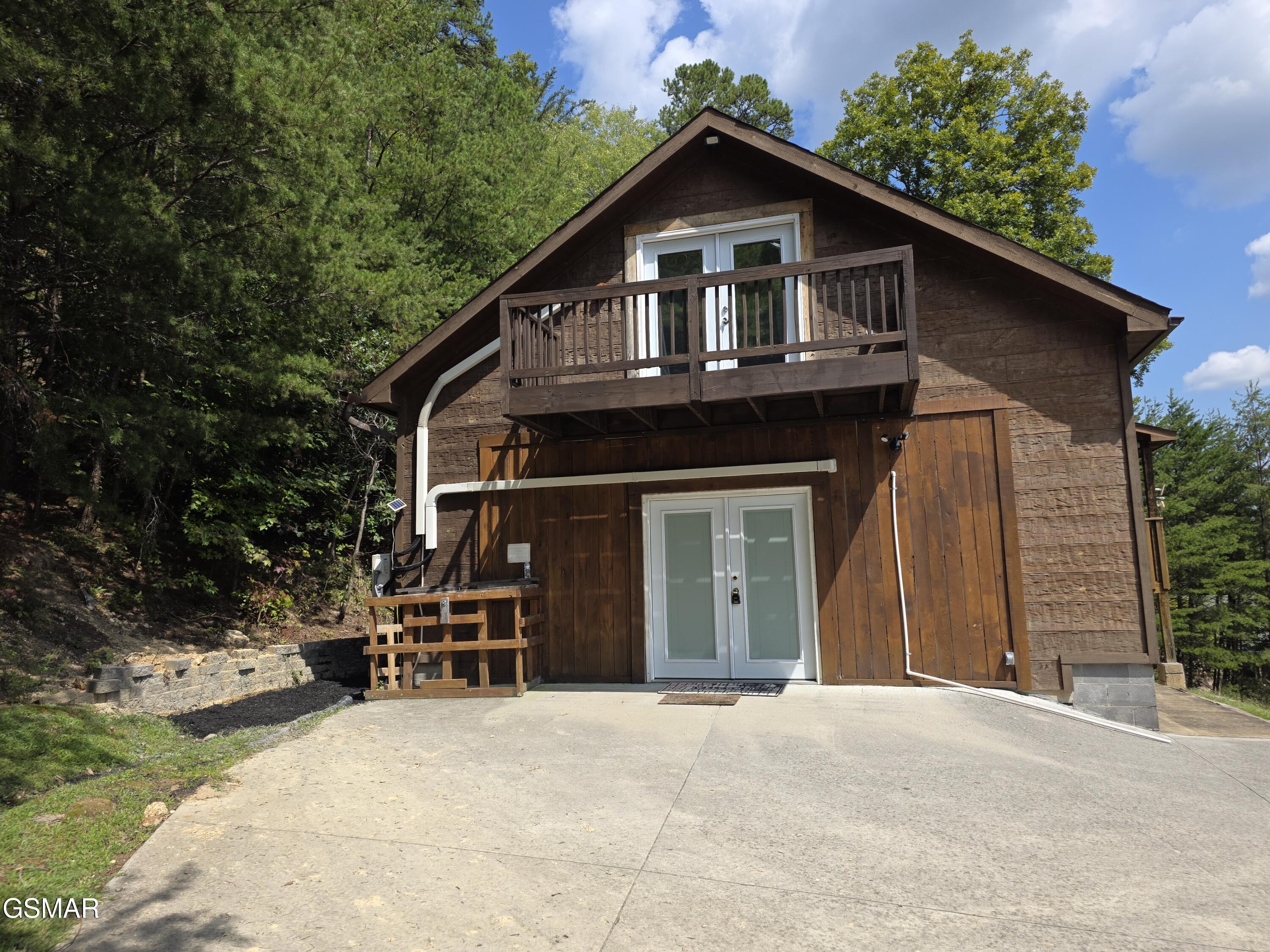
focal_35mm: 23
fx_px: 844
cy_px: 476
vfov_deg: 58.9
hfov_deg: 73.9
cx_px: 635
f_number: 1.7
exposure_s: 1/4237
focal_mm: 6.3
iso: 80
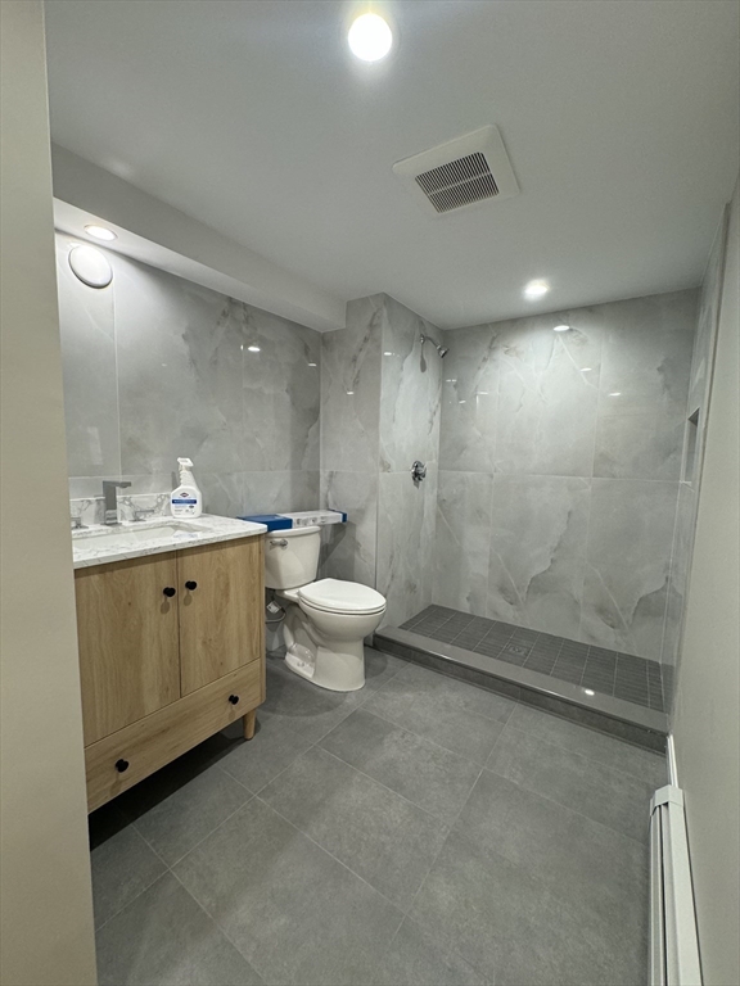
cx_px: 370
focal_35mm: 14
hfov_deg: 85.7
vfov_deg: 102.1
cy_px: 493
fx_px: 399
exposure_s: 1/60
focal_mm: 2.22
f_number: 2.2
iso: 160
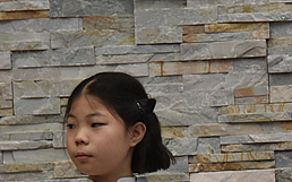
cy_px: 128
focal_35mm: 398
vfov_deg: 3.3
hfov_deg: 5.3
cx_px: 353
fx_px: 3166
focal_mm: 112
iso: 2800
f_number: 5.3
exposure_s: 1/125
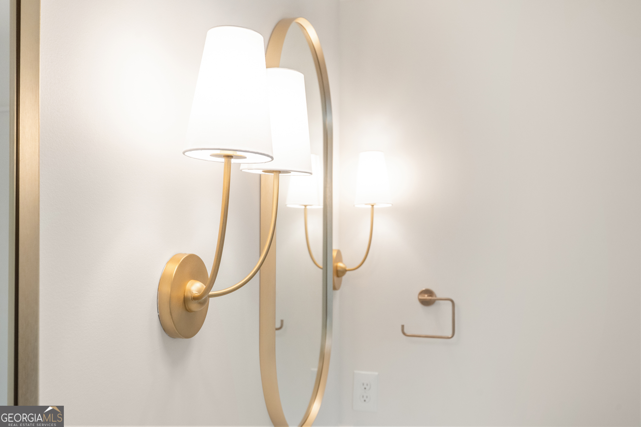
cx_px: 320
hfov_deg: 57.2
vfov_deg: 40.0
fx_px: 588
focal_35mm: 33
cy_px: 214
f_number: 6.3
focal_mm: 33
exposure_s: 1/50
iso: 1250
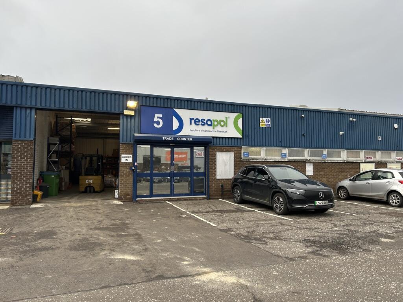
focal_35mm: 26
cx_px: 202
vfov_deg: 53.1
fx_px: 303
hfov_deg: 67.3
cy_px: 151
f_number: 1.5
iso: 50
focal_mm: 5.7
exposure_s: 1/466
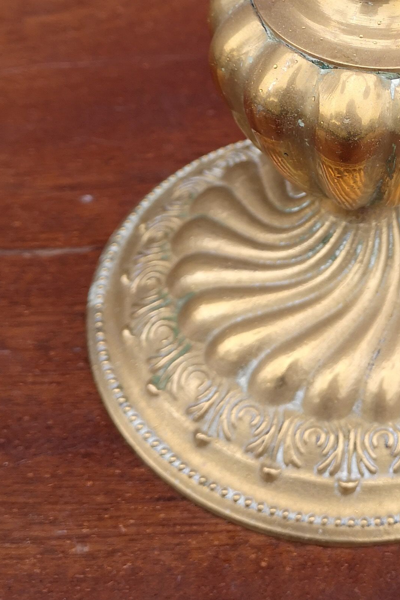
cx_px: 360
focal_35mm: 70
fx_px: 1167
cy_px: 109
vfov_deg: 28.2
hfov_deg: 19.1
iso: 50
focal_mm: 3.95
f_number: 1.8
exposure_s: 1/124
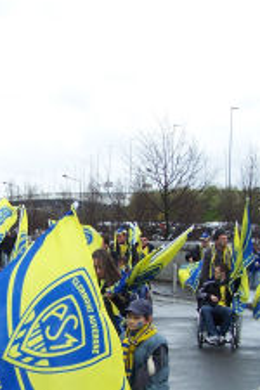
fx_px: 856
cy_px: 267
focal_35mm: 79
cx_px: 64
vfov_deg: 25.5
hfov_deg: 17.2
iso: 80
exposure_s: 1/320
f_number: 2.8
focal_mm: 6.3
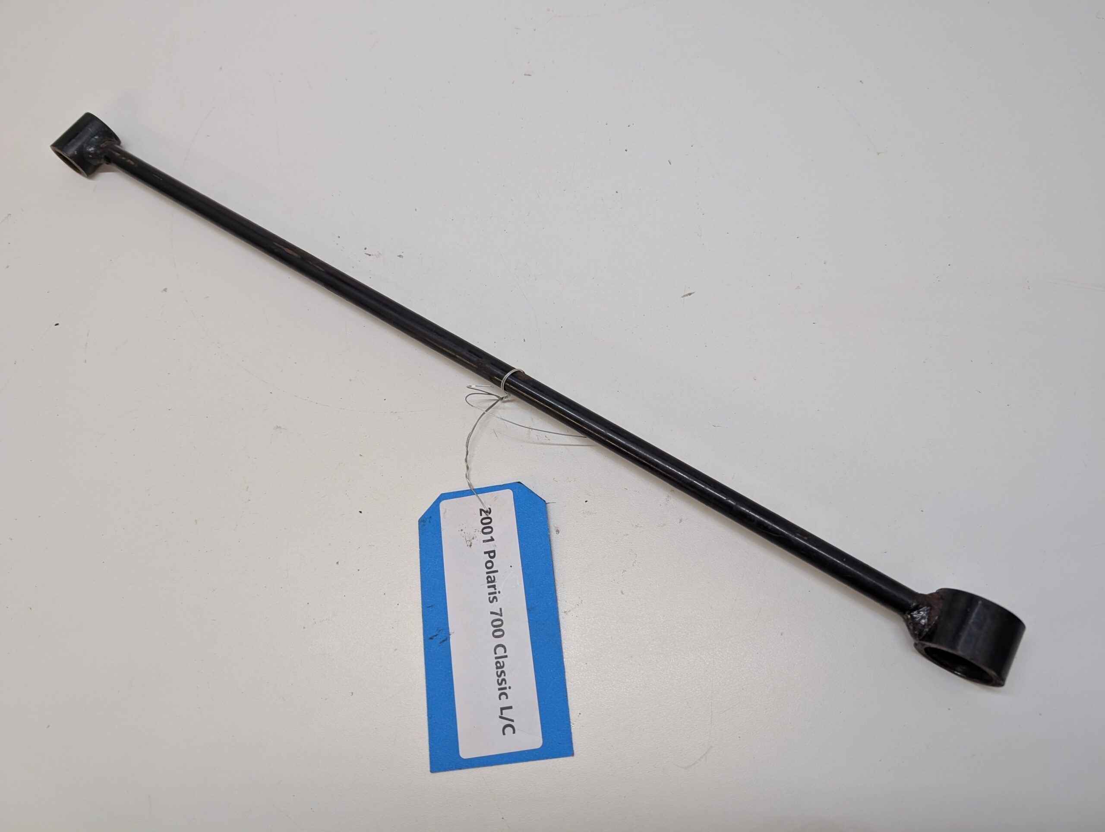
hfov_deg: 71.5
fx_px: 767
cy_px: 416
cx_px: 552
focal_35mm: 24
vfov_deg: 56.9
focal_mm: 6.9
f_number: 1.68
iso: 51
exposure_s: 1/25.9
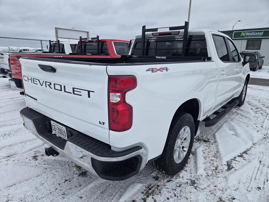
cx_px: 134
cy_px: 101
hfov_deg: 73.9
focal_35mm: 23
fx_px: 179
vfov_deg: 58.9
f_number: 1.8
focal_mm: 5.4
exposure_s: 1/2456
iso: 25
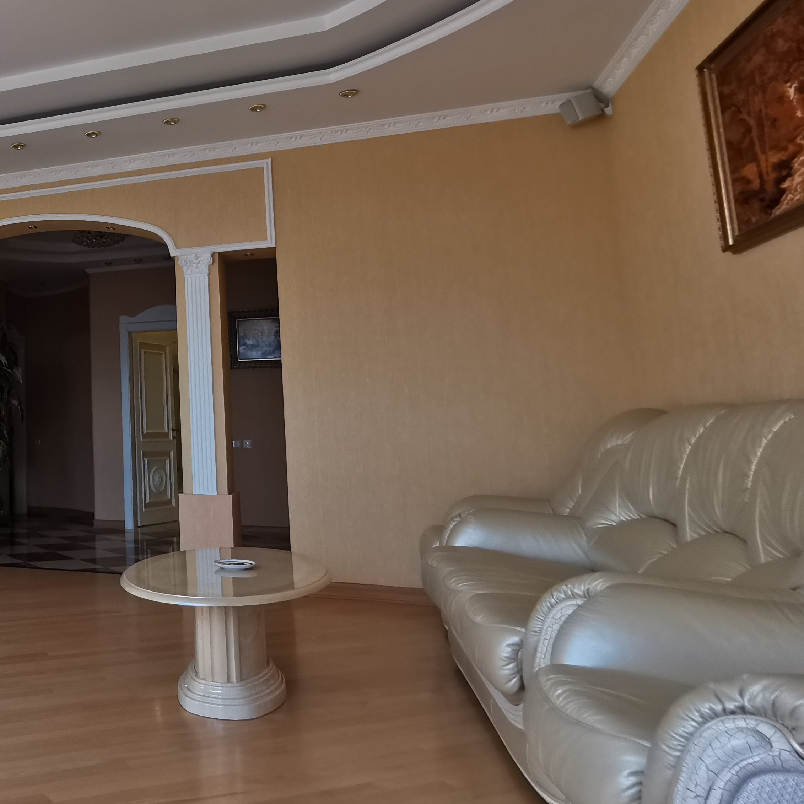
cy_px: 333
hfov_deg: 42.5
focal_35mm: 32
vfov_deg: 50.9
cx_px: -36
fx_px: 841
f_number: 2.2
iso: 50
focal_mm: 2.35
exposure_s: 1/115
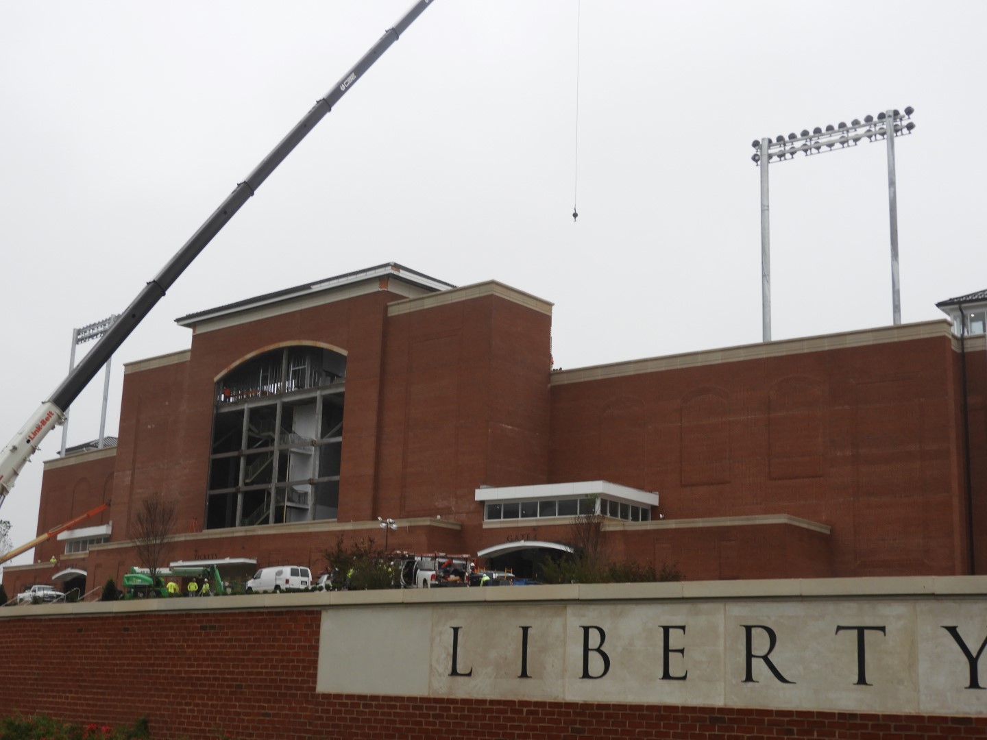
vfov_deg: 29.1
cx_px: 494
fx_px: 1426
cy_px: 370
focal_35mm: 50
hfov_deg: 38.2
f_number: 4
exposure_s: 1/200
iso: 100
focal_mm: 9
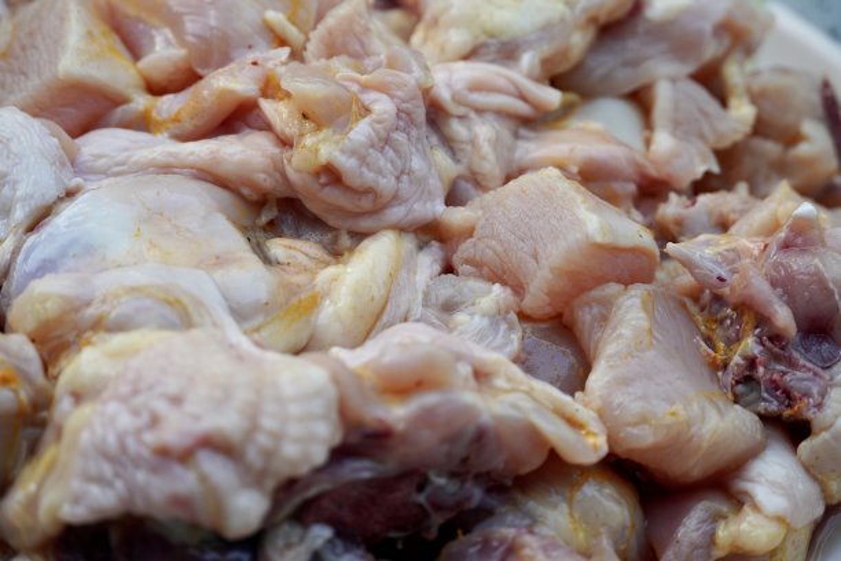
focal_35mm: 124
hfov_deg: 16.5
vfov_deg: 11.0
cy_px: 280
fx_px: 2908
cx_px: 420
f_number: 5.6
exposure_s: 1/160
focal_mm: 83
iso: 500
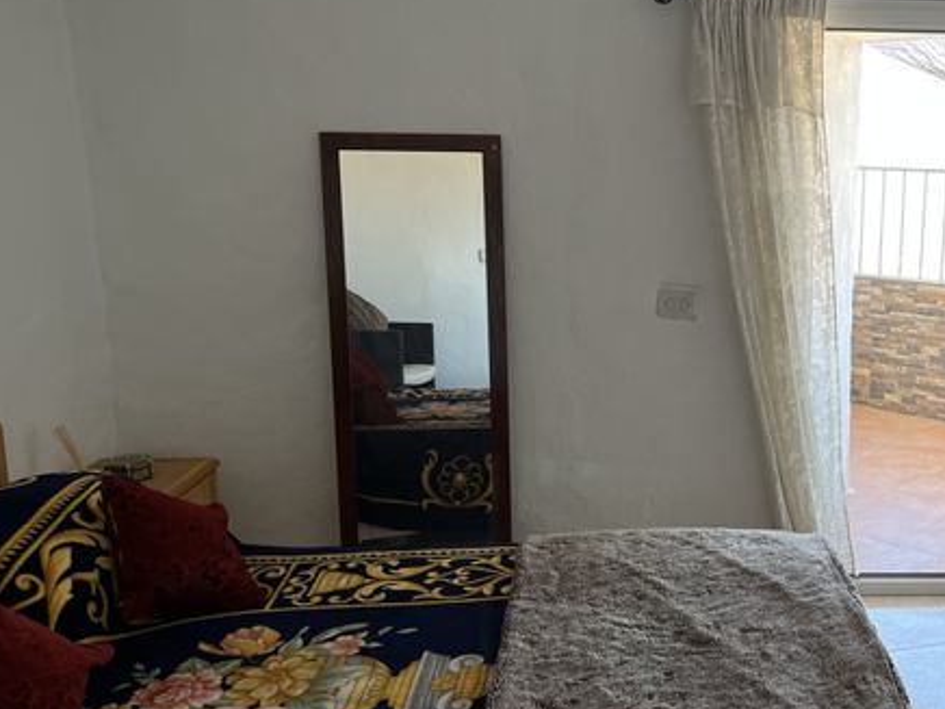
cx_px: 745
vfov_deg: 34.3
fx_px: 1147
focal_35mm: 42
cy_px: 366
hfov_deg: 42.9
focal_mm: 5.1
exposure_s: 1/122
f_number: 1.6
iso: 80
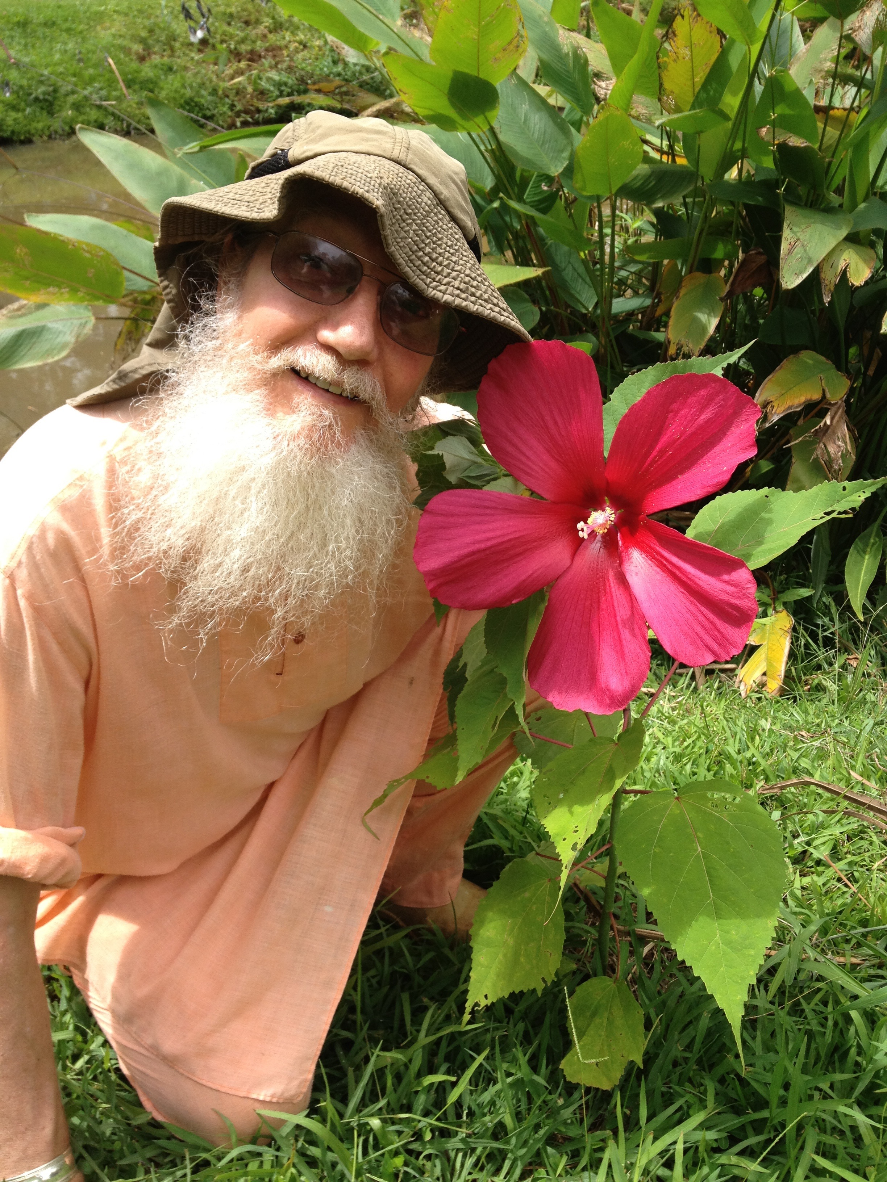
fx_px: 1196
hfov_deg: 40.7
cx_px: 444
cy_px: 591
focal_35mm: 35
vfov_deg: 52.6
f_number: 2.4
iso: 64
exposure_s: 1/681
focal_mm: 4.28
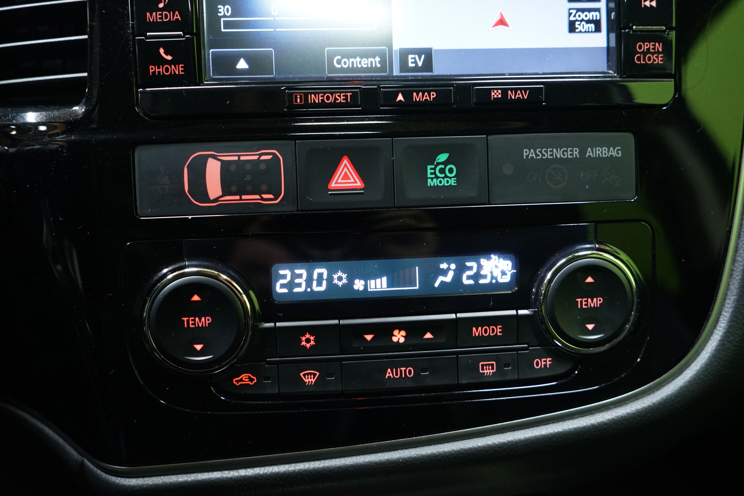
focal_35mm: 32
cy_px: 248
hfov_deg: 58.7
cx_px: 372
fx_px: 661
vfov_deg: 41.1
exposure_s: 1/20
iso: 1600
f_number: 4
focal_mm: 32
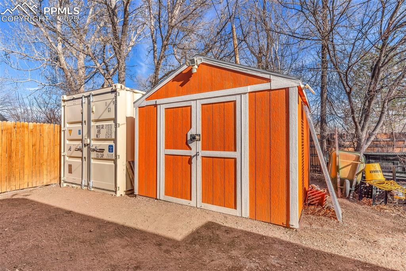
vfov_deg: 70.4
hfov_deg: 93.3
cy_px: 136
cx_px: 203
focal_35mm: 17
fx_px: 192
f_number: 8
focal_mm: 17
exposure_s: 1/500
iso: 160
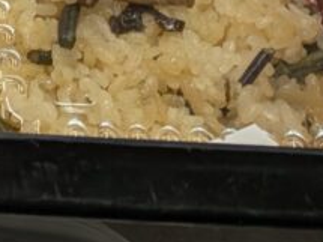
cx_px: -562
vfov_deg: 9.1
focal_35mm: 143
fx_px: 1334
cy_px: -373
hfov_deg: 10.7
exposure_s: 1/100
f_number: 1.7
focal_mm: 4.53
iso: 31
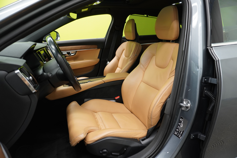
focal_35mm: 24
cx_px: 118
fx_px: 158
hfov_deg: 73.7
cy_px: 79
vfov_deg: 53.1
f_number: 3.5
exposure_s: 1/30
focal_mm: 16
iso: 500
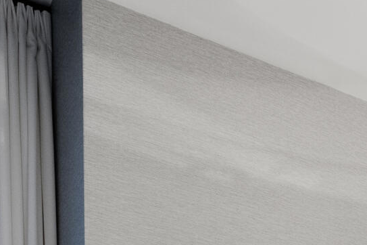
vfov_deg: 11.6
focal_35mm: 94
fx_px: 958
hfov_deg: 19.9
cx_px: 482
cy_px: 613
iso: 640
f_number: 7.1
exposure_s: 1/5
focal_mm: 17
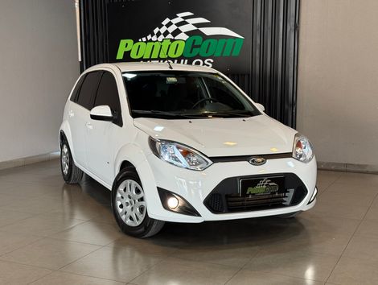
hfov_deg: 39.6
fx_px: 525
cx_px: 189
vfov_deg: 30.3
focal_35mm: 48
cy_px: 142
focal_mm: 6.76
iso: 80
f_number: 1.78
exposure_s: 1/60
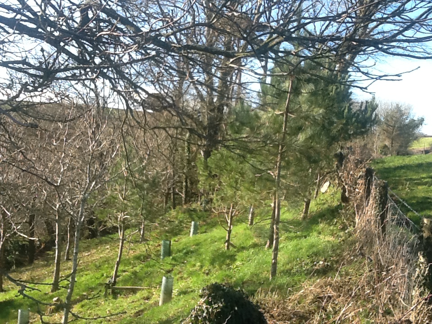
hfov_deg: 42.9
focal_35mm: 44
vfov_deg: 32.9
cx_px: 216
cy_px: 162
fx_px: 549
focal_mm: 2.03
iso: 40
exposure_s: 1/352
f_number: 2.4
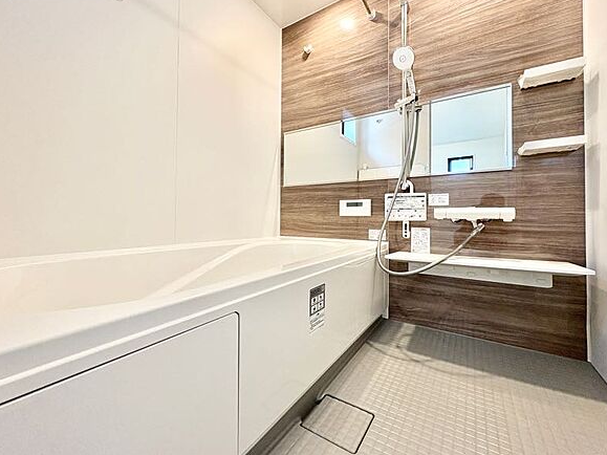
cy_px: 213
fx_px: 263
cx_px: 304
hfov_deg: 98.2
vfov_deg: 81.6
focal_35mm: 15
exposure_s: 1/50
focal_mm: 2.22
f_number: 2.2
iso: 200
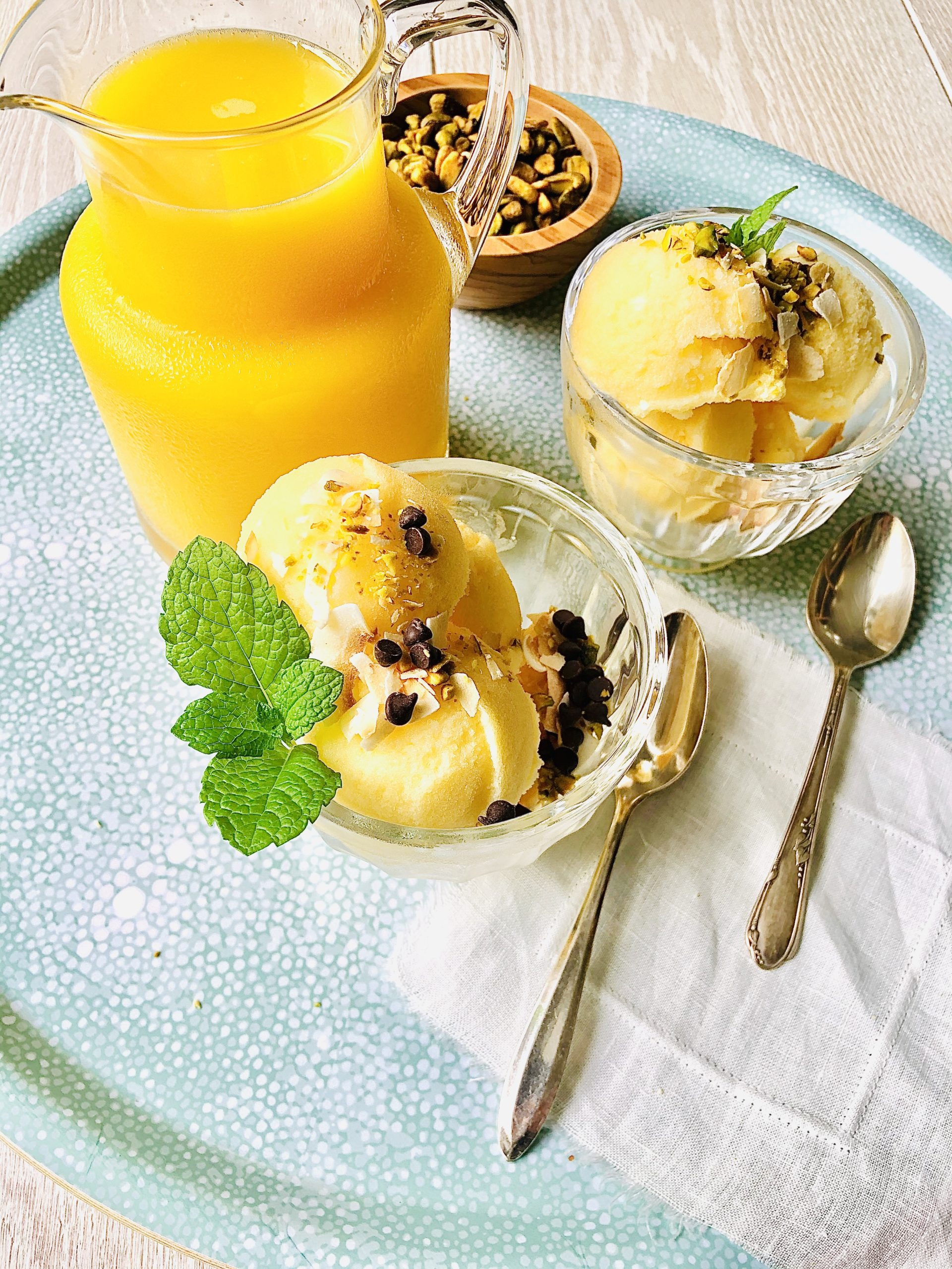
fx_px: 1027
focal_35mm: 28
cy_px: 634
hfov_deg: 49.7
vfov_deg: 63.4
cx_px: 476
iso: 20
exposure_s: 1/118
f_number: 1.8
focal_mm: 4
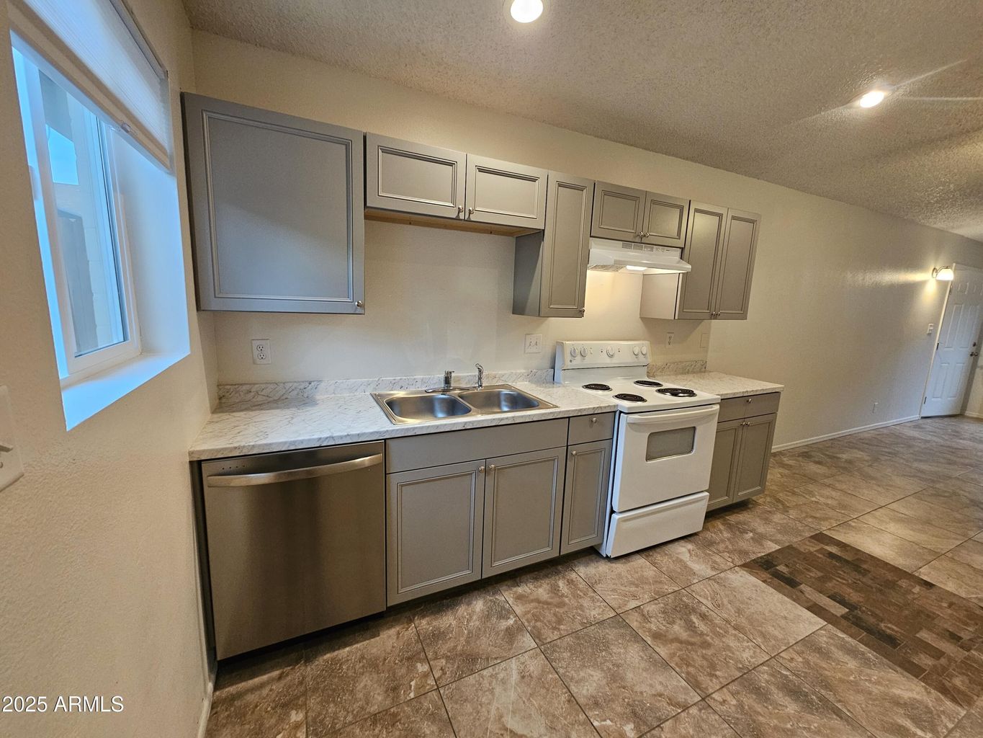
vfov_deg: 89.9
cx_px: 492
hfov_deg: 106.2
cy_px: 369
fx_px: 369
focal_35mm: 13
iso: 400
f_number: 2.2
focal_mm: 2.2
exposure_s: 1/60
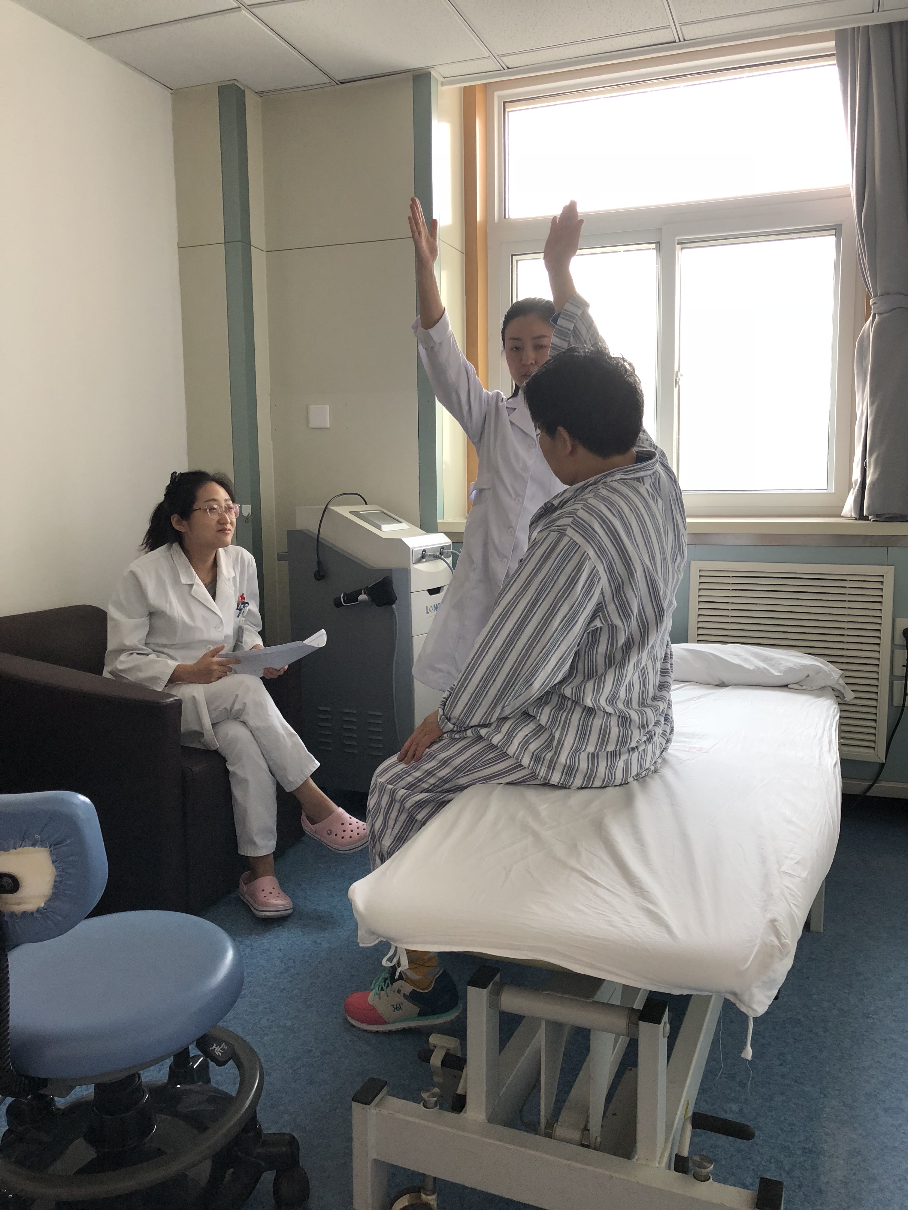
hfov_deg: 48.2
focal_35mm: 29
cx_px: 454
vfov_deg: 61.7
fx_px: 1014
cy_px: 605
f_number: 1.8
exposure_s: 1/33
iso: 40
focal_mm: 3.99
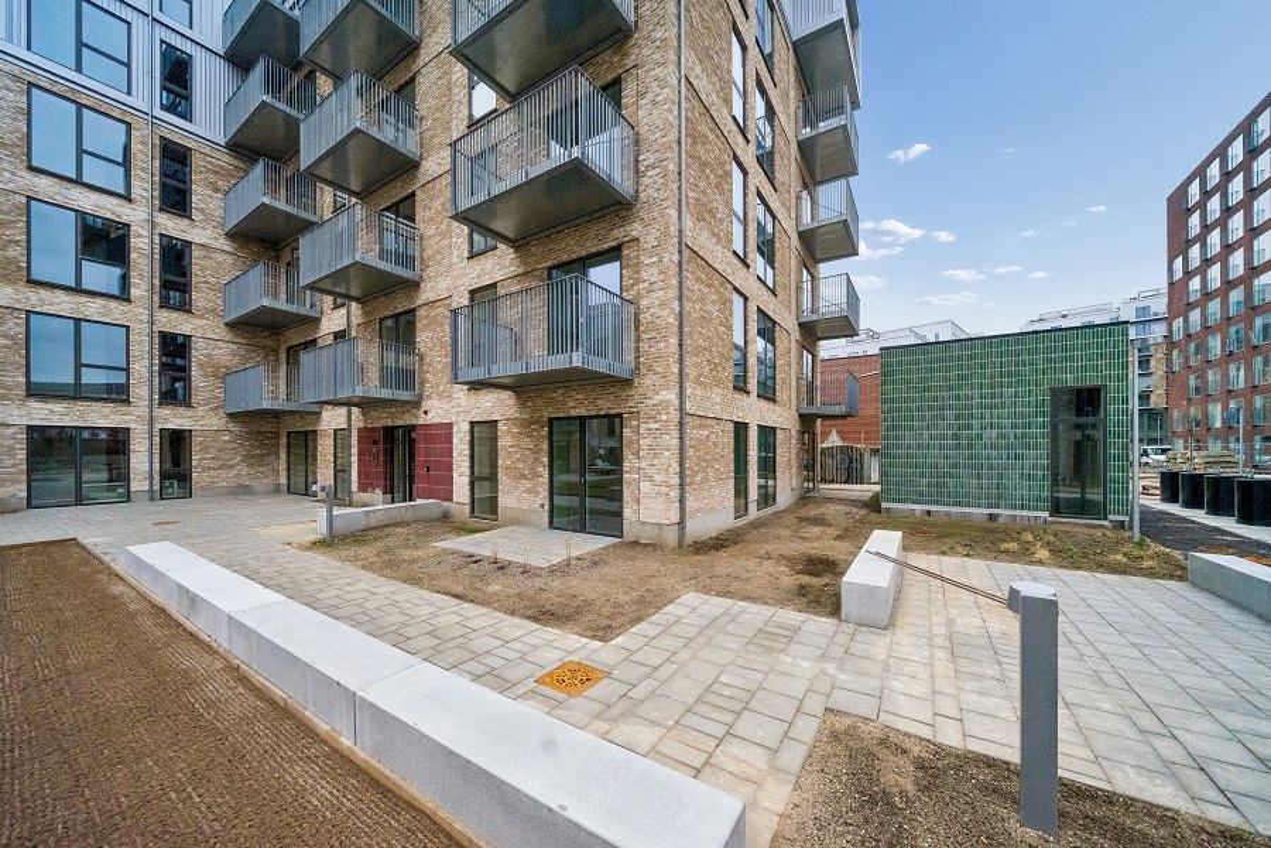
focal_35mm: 12
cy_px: 424
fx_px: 424
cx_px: 636
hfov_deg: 112.6
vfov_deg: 90.0
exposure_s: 1/4000
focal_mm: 12
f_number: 5.6
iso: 2000
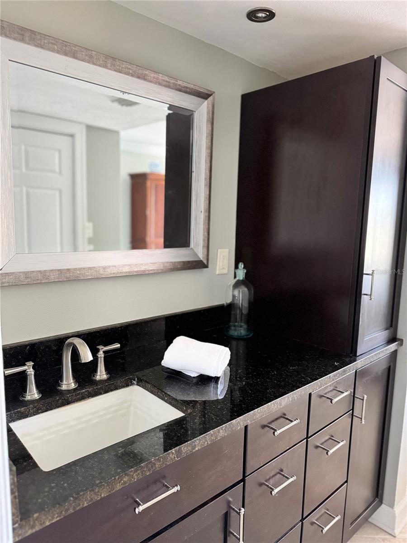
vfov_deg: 71.6
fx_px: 376
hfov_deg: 56.8
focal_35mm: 24
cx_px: 204
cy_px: 272
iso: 640
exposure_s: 1/60
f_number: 1.78
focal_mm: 6.76
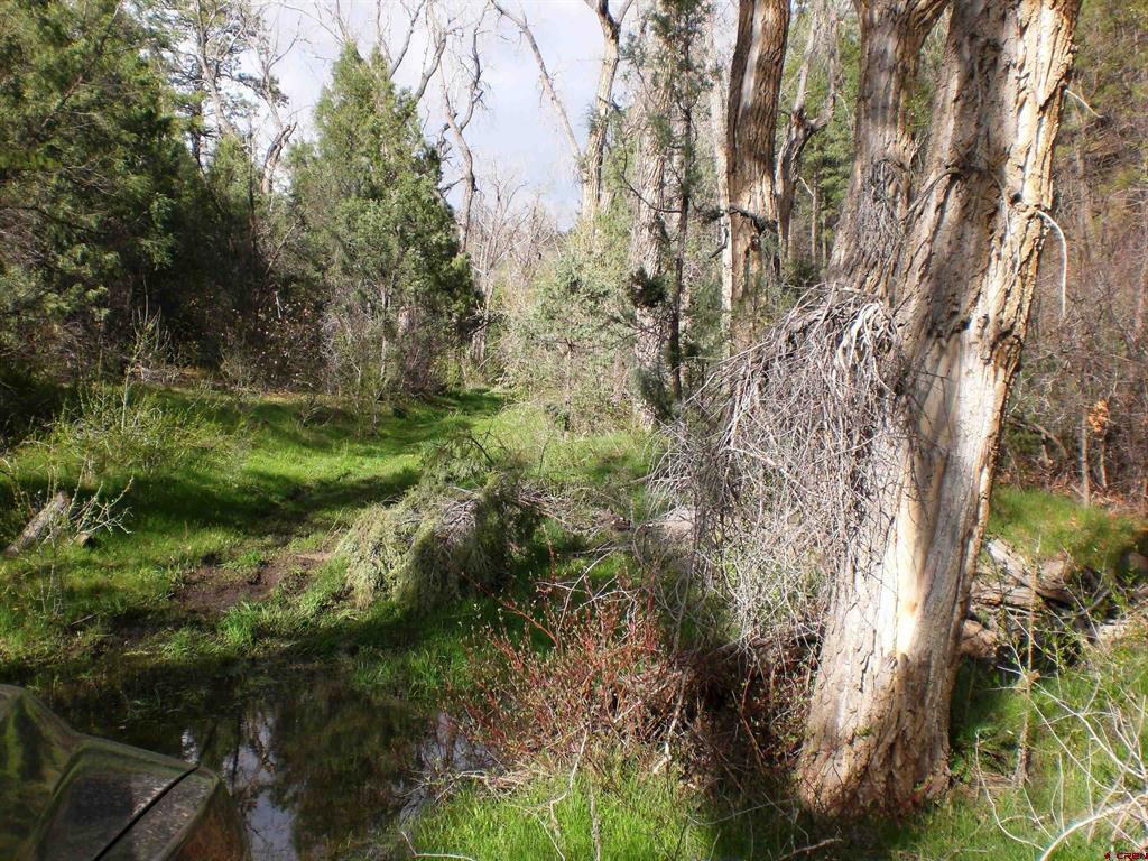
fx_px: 1260
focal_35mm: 38
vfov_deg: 37.7
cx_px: 574
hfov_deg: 49.0
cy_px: 430
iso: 50
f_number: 4.4
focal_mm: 6.3
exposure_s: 1/250
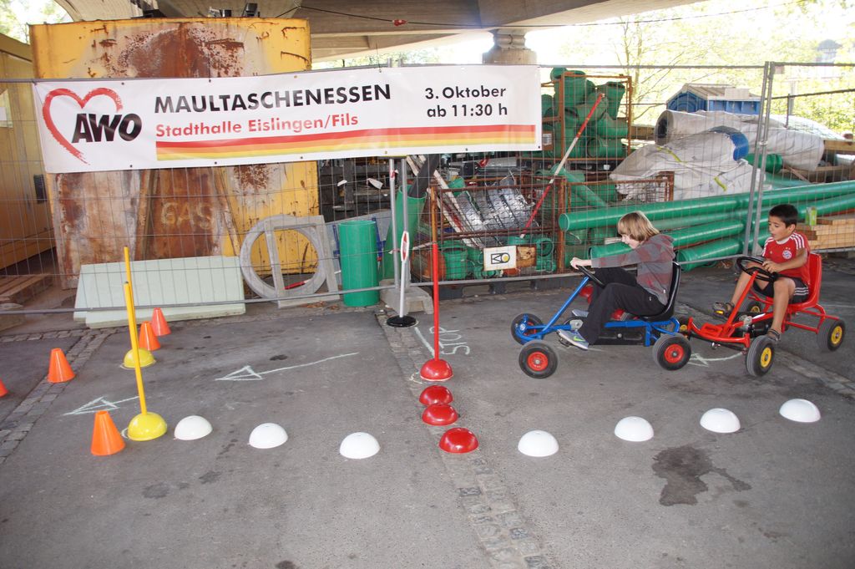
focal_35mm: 27
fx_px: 641
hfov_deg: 67.4
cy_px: 284
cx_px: 428
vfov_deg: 47.9
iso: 320
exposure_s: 1/60
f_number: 4
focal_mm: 18
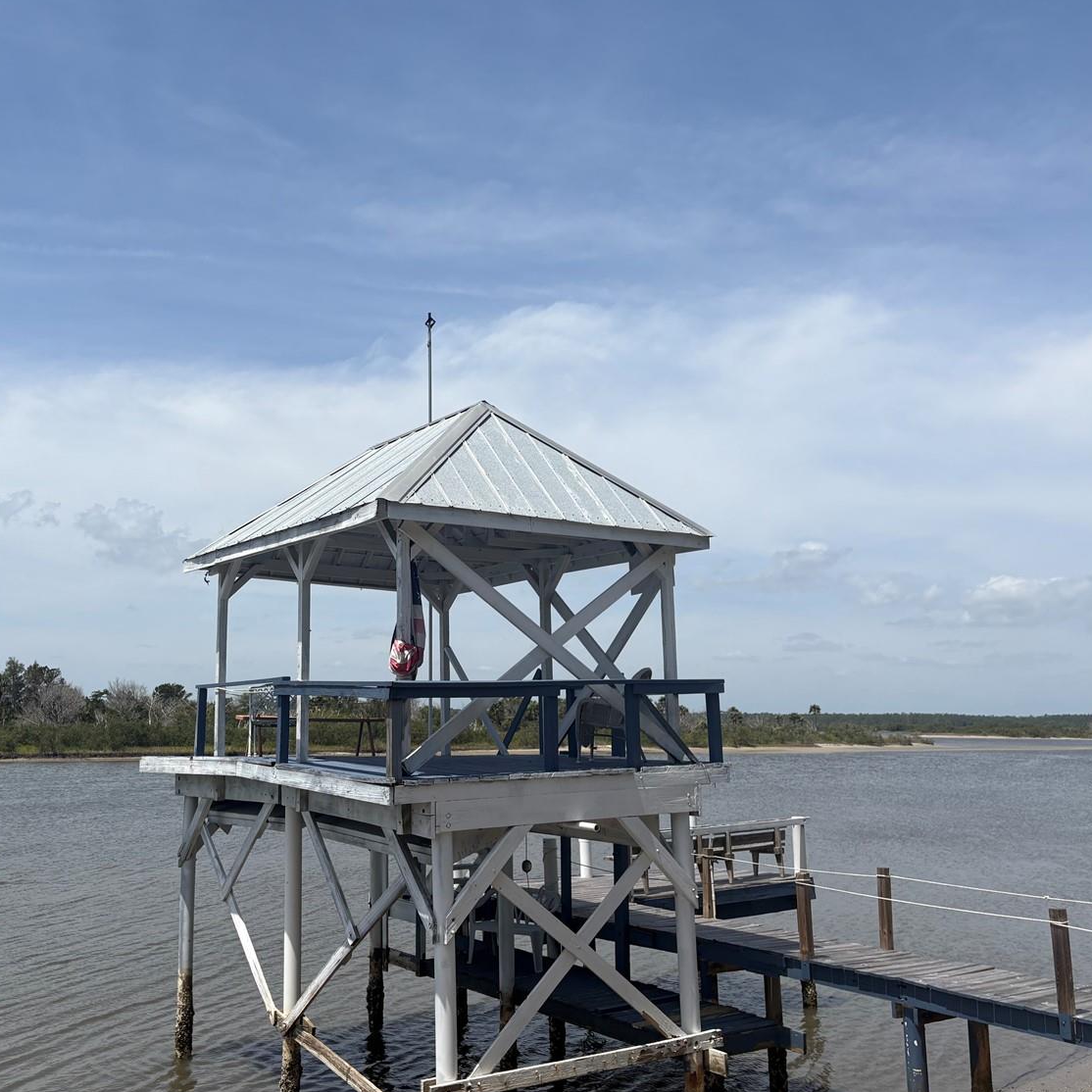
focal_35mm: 33
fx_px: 1178
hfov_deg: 49.3
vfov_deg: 49.7
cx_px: 414
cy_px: 530
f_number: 1.6
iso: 50
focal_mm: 5.96
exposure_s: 1/6993
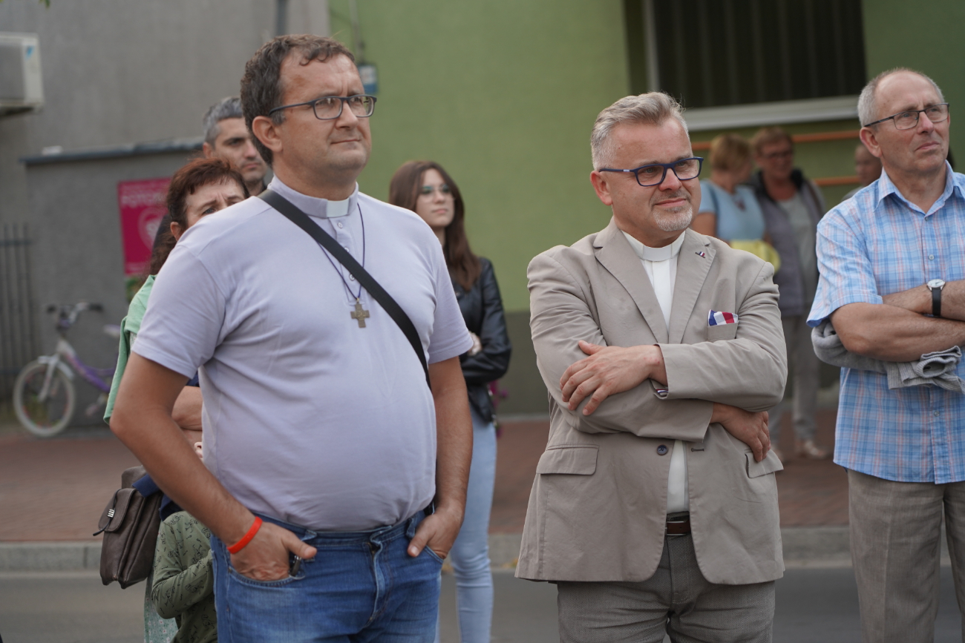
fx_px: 2788
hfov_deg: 19.6
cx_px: 482
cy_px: 322
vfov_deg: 13.2
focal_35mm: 104
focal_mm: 104
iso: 320
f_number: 4
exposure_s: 1/160
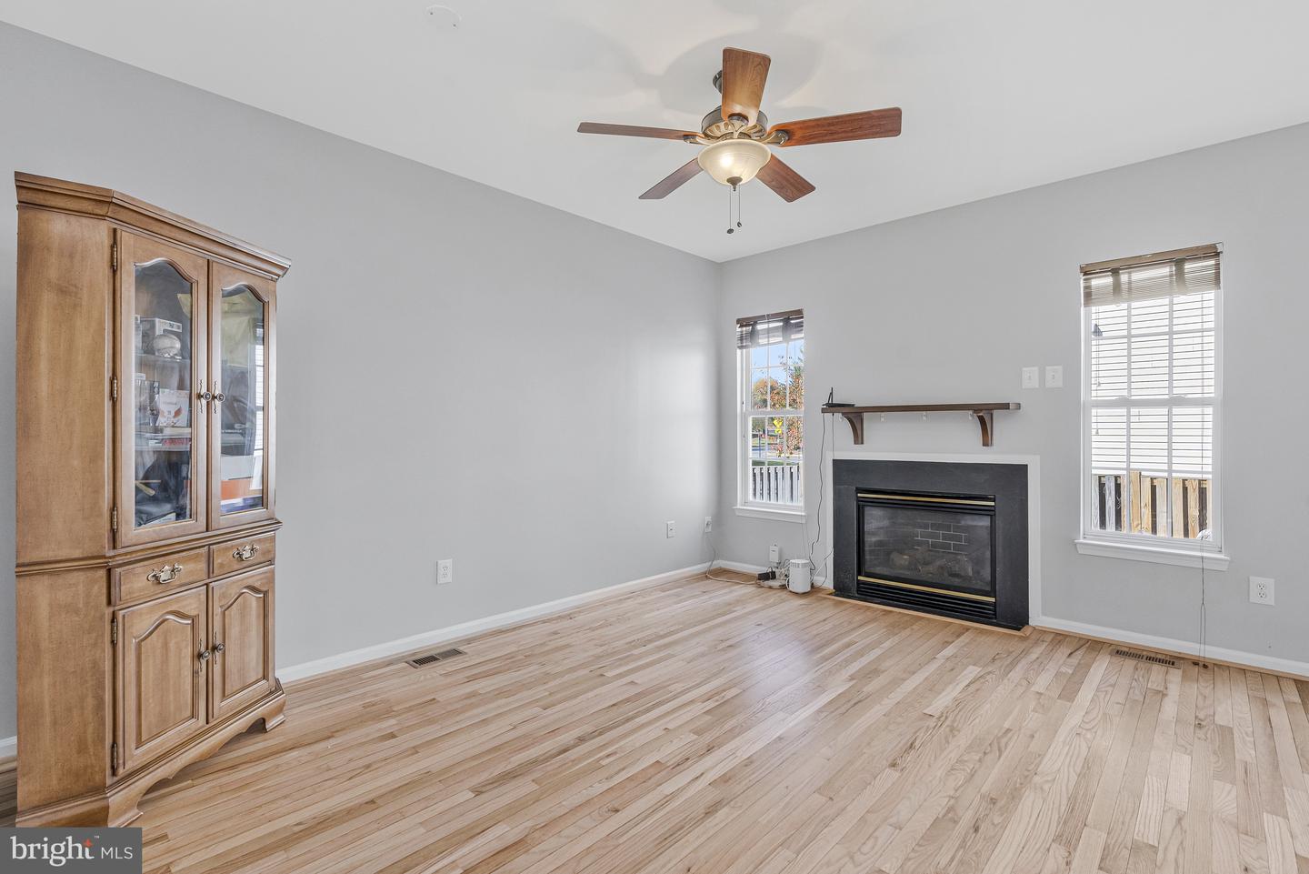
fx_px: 582
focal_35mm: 16
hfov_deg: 96.7
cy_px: 437
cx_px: 654
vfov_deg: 73.8
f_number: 7.1
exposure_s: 1/60
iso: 1250
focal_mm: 16
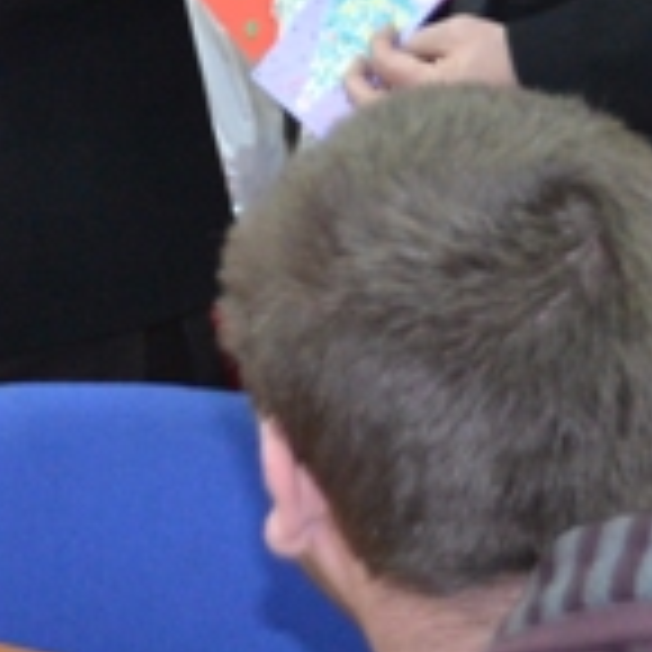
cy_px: -245
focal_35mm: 203
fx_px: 4333
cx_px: -229
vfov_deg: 8.5
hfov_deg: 8.5
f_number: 4.5
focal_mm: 29
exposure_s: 1/60
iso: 1800
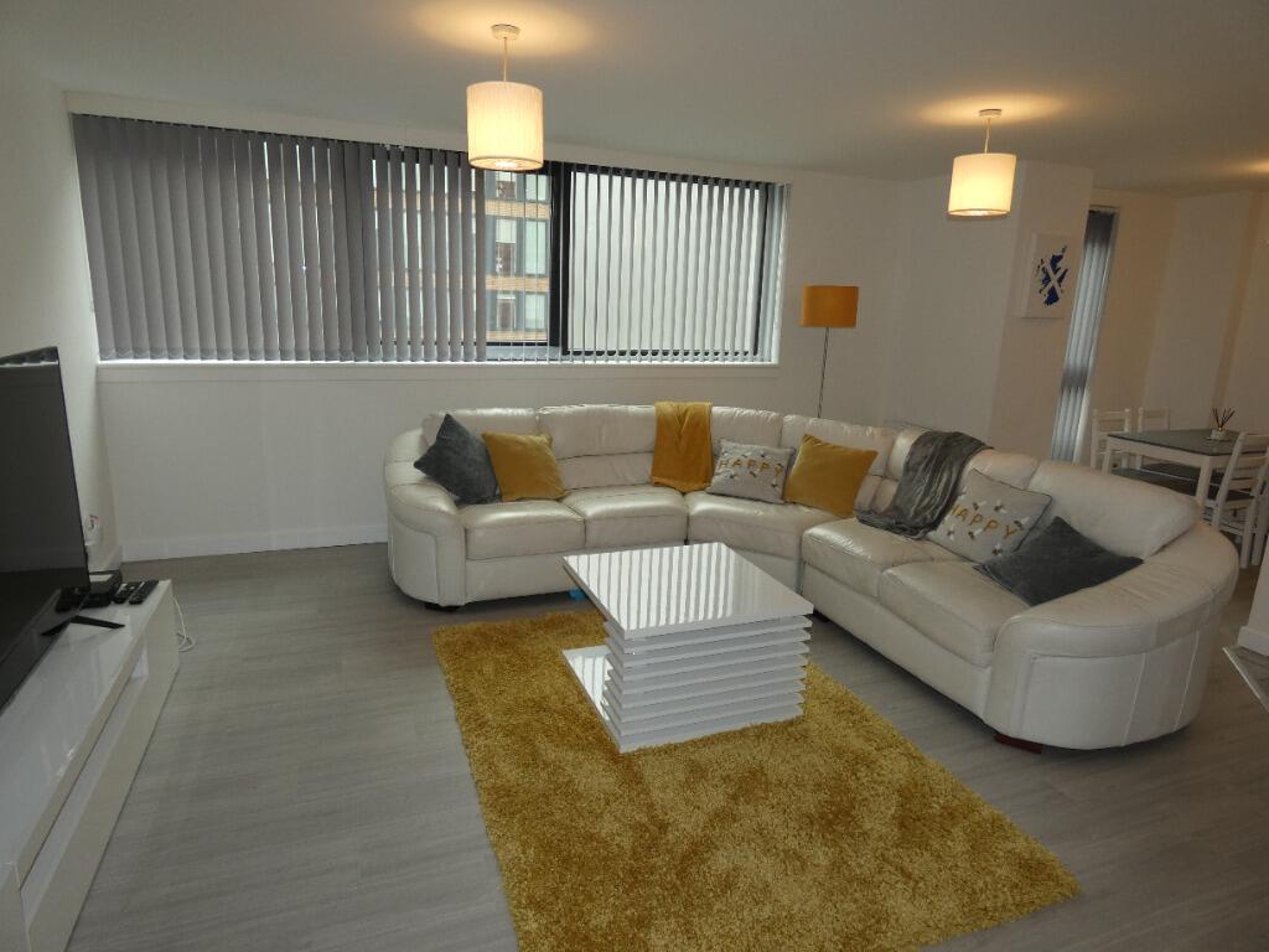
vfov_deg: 66.0
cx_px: 634
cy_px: 476
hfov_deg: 81.7
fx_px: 733
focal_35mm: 20
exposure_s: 1/60
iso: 80
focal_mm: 3.6
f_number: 2.8
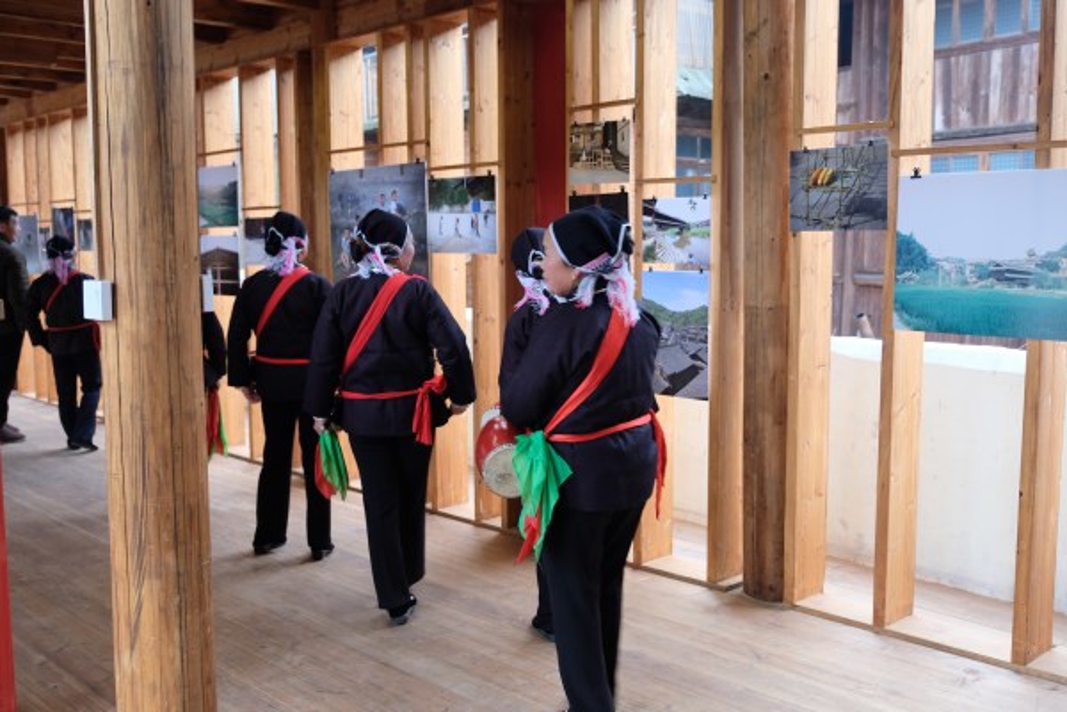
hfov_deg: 53.1
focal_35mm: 36
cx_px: 534
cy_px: 356
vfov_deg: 36.9
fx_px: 1067
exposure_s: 1/60
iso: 640
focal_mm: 24.2
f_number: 2.8
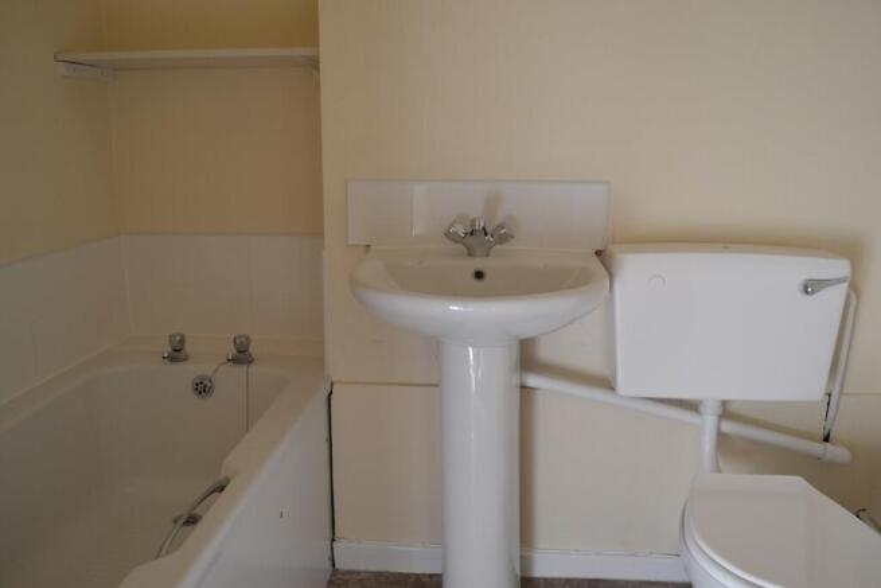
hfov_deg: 61.9
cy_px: 294
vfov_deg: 43.6
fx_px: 734
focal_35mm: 30
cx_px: 440
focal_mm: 20
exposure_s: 1/80
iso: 400
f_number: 4.5
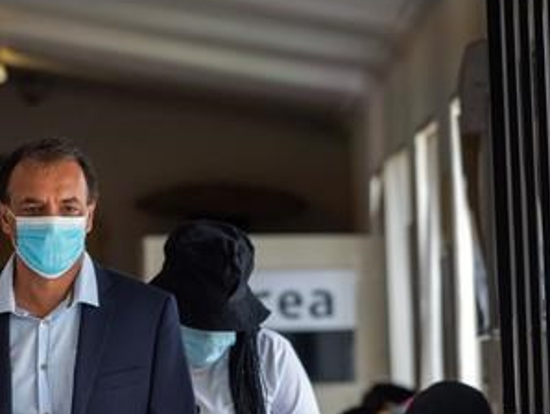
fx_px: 8030
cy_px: 346
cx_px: 9
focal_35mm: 505
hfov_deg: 3.9
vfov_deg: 2.9
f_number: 4
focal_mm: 161
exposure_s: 1/640
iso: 1600
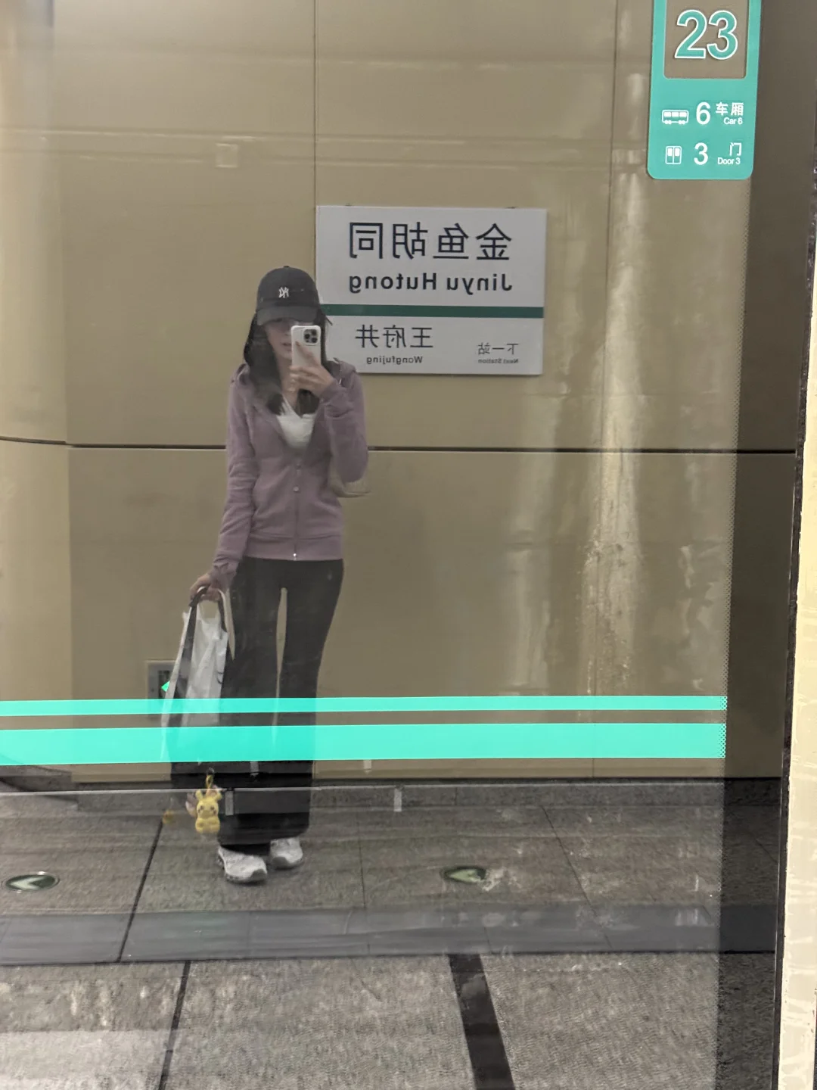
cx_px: 408
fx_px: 1511
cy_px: 545
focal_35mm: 48
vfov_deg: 39.7
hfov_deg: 30.3
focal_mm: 6.76
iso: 640
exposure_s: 1/20
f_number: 1.78
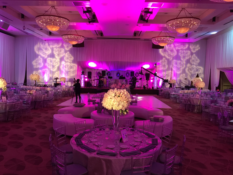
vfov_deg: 48.2
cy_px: 88
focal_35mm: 29
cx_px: 116
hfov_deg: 61.7
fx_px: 195
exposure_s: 1/15
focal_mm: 4.15
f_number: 2.2
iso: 100
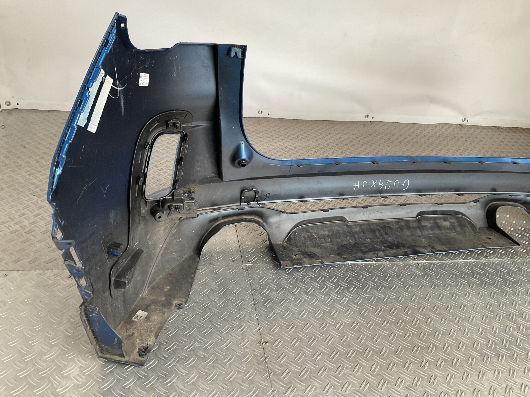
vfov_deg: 48.2
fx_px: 444
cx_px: 265
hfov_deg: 61.7
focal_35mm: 29
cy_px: 198
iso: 50
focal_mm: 3
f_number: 1.8
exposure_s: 1/60
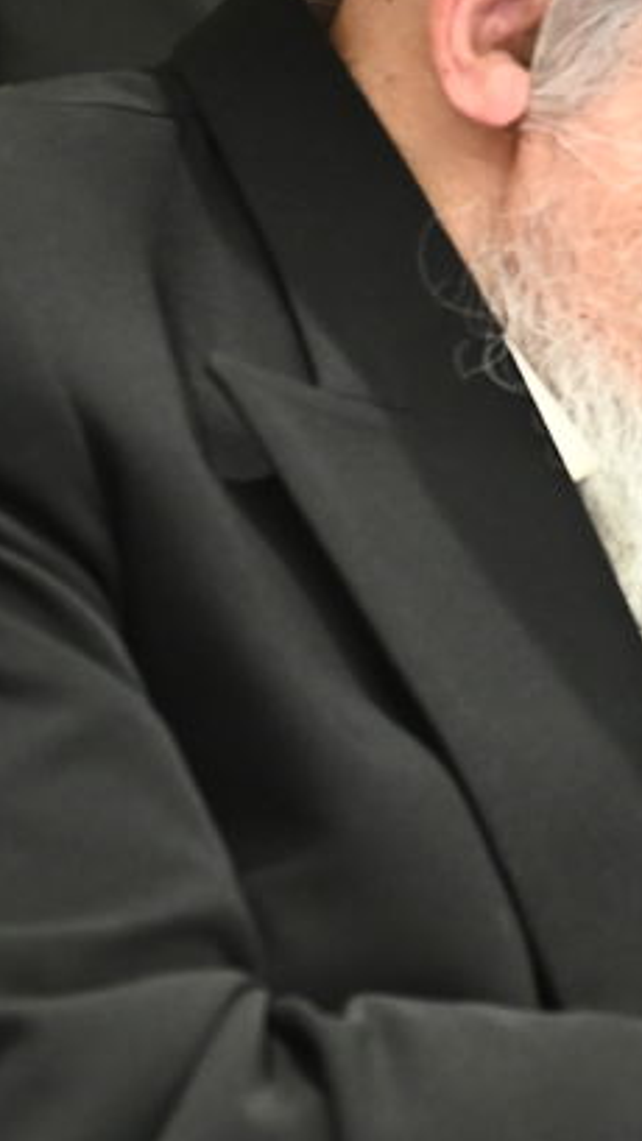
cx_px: 1479
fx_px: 6508
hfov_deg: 5.5
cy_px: 56
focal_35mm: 215
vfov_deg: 10.0
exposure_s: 1/160
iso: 3200
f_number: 3.2
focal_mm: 60
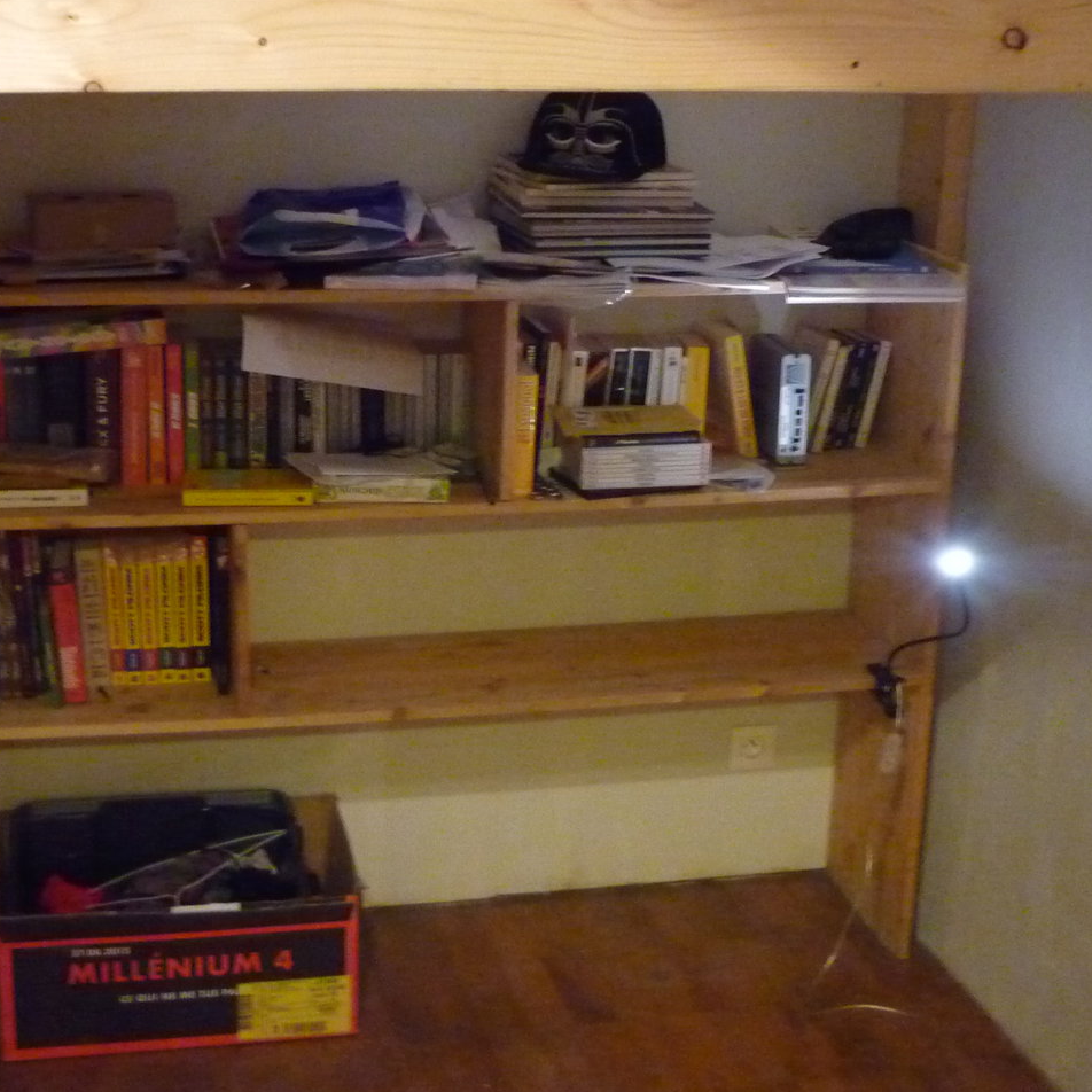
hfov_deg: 34.4
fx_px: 1749
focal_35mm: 49
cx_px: 368
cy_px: 489
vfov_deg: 34.6
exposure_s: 1/15
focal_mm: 5.5
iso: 800
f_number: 2.8
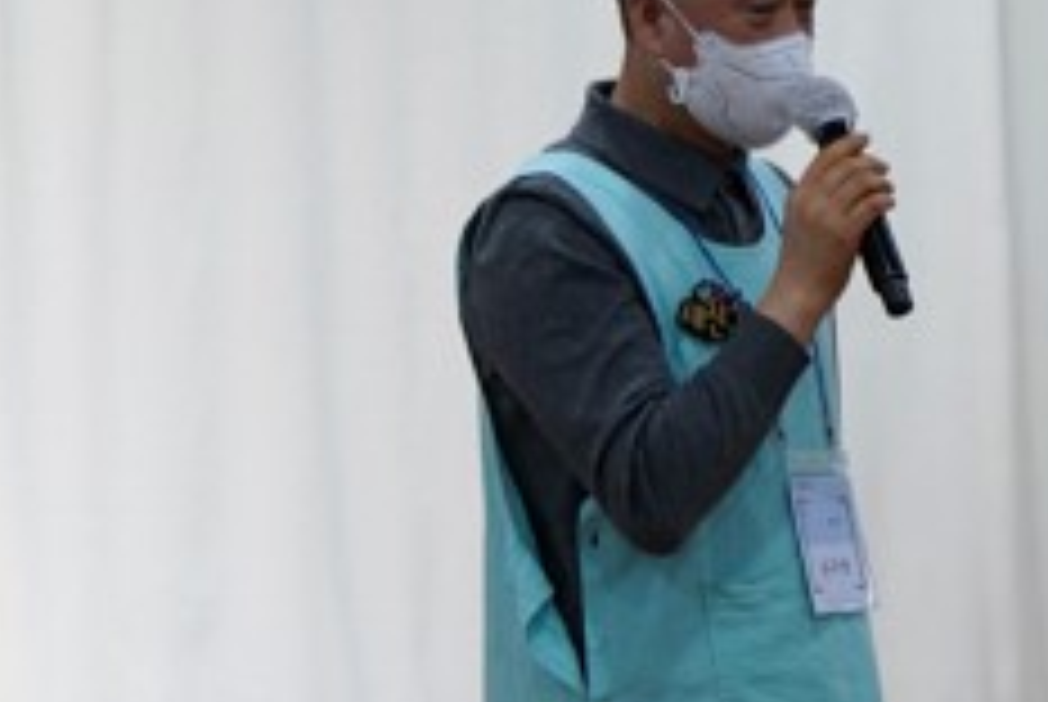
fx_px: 7870
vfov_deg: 5.1
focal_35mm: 270
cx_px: 909
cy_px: 900
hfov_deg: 7.6
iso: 800
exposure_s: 1/160
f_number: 4
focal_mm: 70
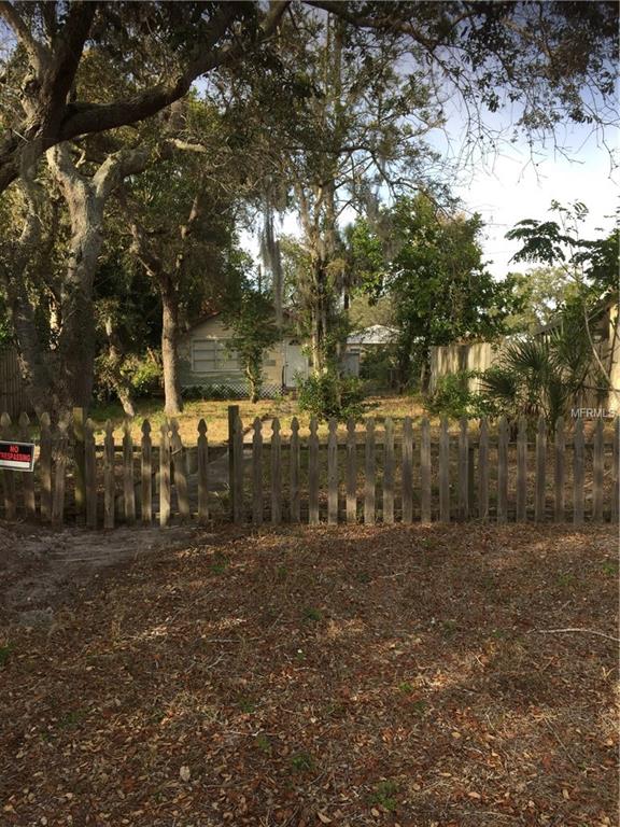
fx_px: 693
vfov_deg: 61.7
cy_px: 414
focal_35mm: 29
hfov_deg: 48.2
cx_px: 310
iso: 32
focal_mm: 4.15
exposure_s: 1/514
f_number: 2.2
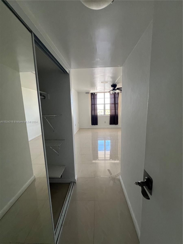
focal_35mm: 13
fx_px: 92
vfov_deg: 106.2
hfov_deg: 89.9
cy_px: 122
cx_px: 92
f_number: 1.8
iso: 80
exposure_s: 1/99
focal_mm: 1.57
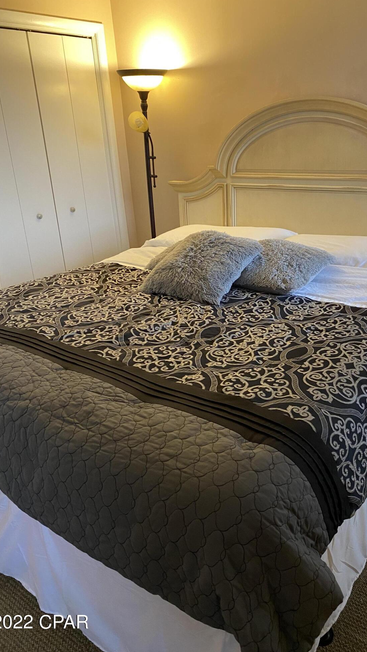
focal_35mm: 29
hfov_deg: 39.9
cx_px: 227
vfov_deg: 66.1
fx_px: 502
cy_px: 319
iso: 320
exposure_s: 1/60
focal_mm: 4.25
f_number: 1.8
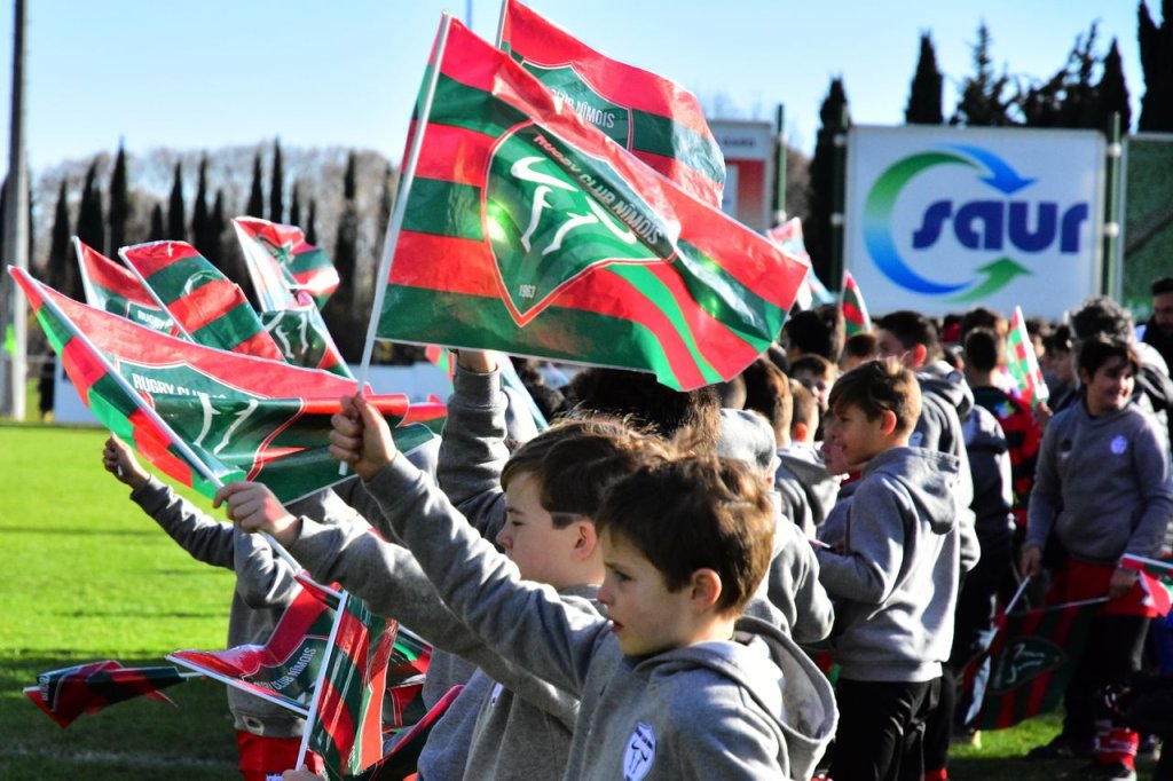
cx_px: 586
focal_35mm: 128
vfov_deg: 10.7
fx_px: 4153
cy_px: 390
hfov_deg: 16.1
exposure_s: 1/6400
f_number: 6.3
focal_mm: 85
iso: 2500
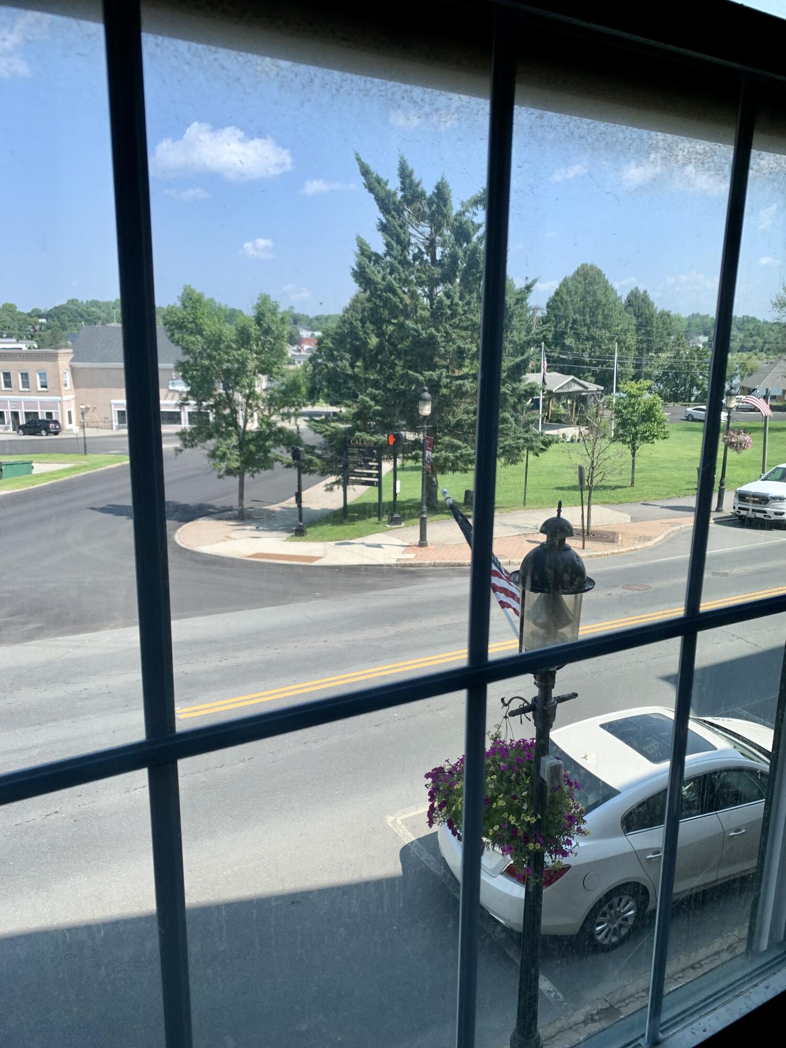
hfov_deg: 53.1
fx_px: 787
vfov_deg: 67.3
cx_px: 393
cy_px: 524
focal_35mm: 26
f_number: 1.8
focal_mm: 4.25
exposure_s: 1/972
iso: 25
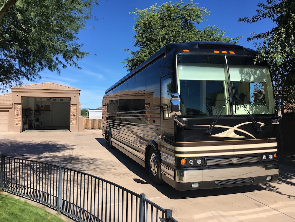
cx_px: 148
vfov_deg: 48.2
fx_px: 247
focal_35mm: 29
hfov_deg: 61.7
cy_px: 111
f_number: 2.2
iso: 25
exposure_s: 1/1709
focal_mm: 4.15
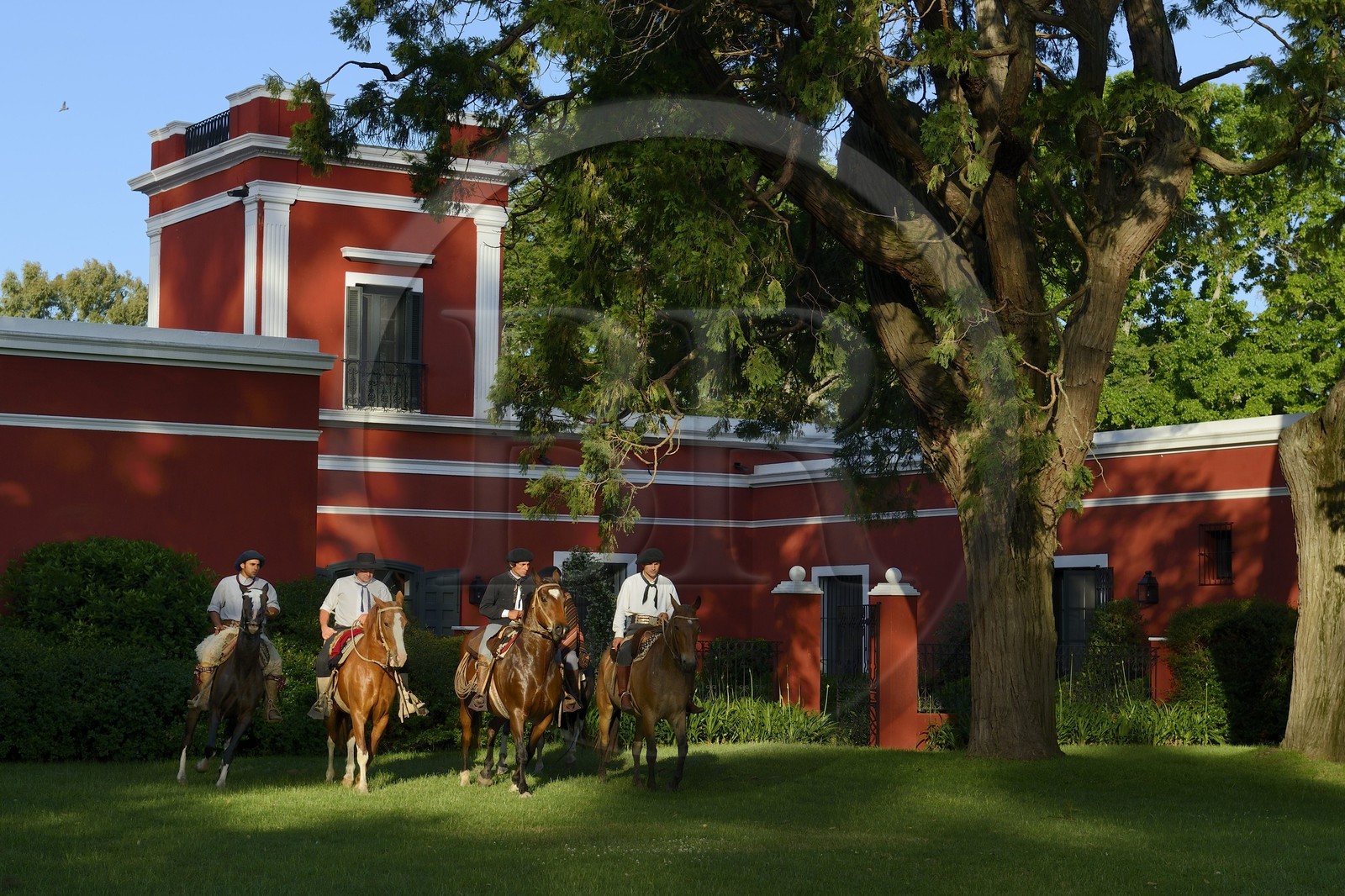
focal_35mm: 62
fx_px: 2316
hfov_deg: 32.4
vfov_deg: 21.9
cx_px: 672
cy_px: 448
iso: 200
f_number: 8
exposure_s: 1/250
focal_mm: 62
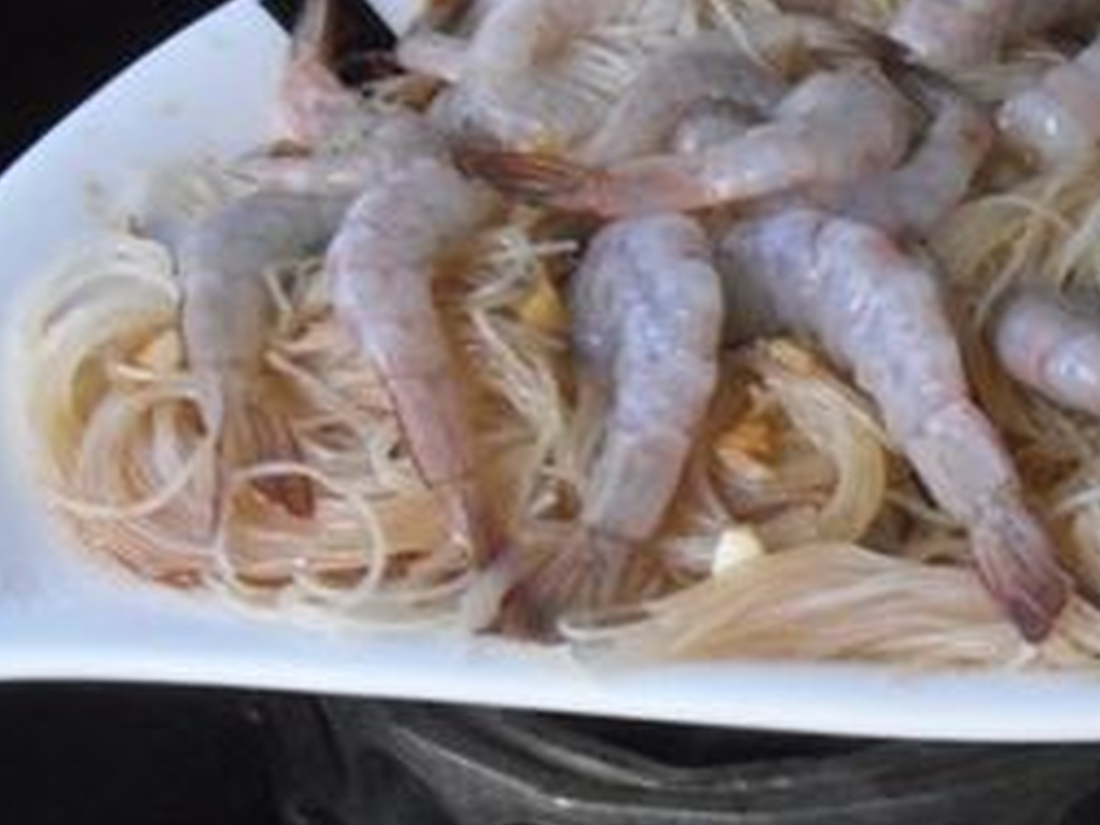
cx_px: 720
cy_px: 351
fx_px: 4322
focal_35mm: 136
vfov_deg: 10.9
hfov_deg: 14.5
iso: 800
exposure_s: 1/19
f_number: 5.3
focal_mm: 10.55
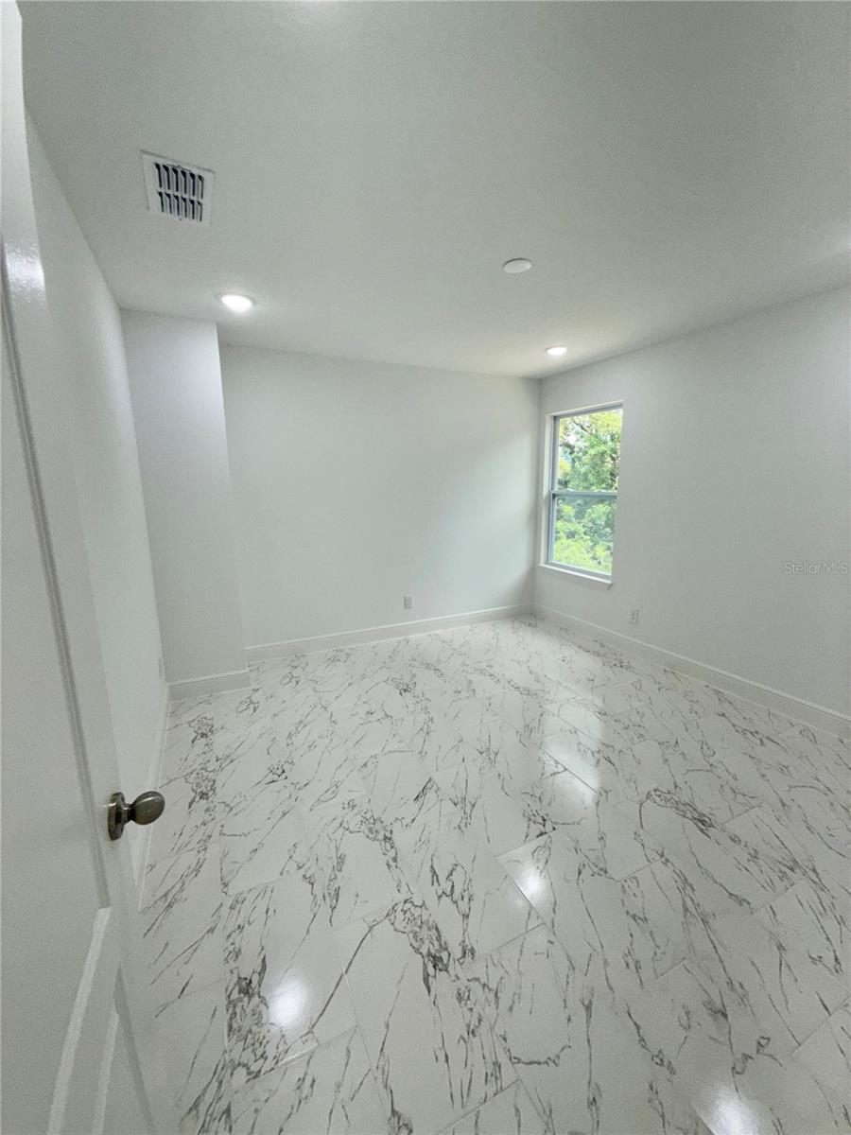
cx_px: 426
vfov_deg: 102.1
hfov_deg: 85.7
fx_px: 459
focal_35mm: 14
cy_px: 568
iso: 64
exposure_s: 1/171
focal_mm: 2.22
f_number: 2.2
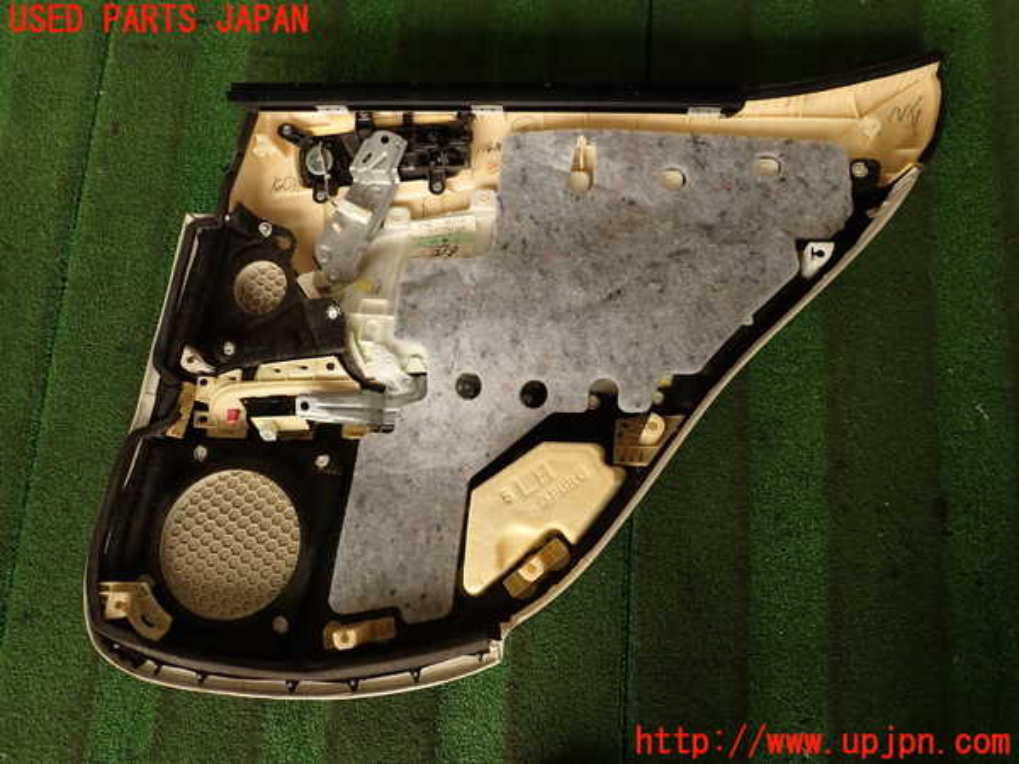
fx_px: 736
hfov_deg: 69.4
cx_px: 510
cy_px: 382
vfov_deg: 54.9
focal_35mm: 25
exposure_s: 1/80
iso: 100
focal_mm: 4.5
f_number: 2.8
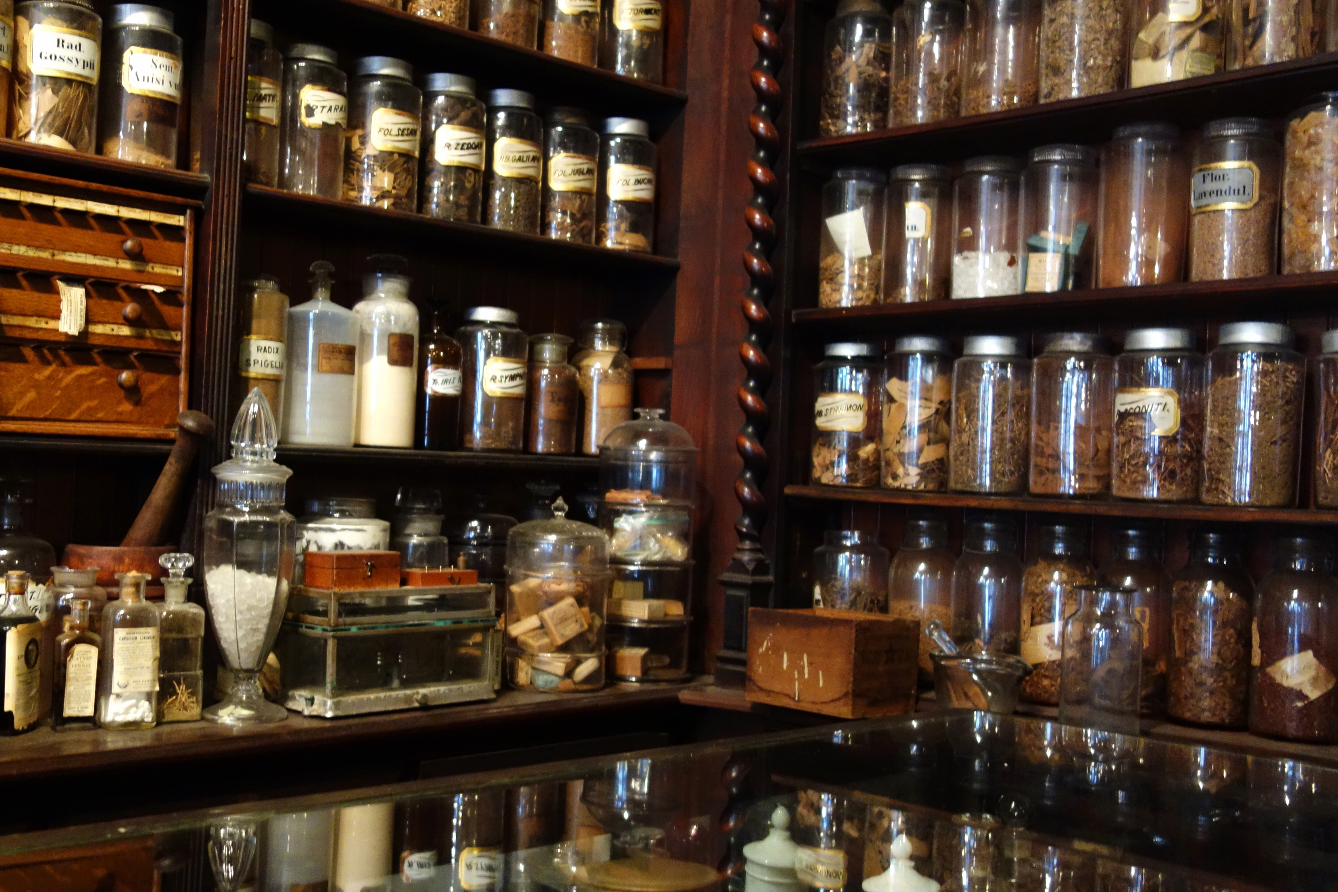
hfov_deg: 48.3
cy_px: 446
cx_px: 572
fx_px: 1487
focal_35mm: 40
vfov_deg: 33.4
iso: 800
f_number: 1.8
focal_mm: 10.4
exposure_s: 1/25
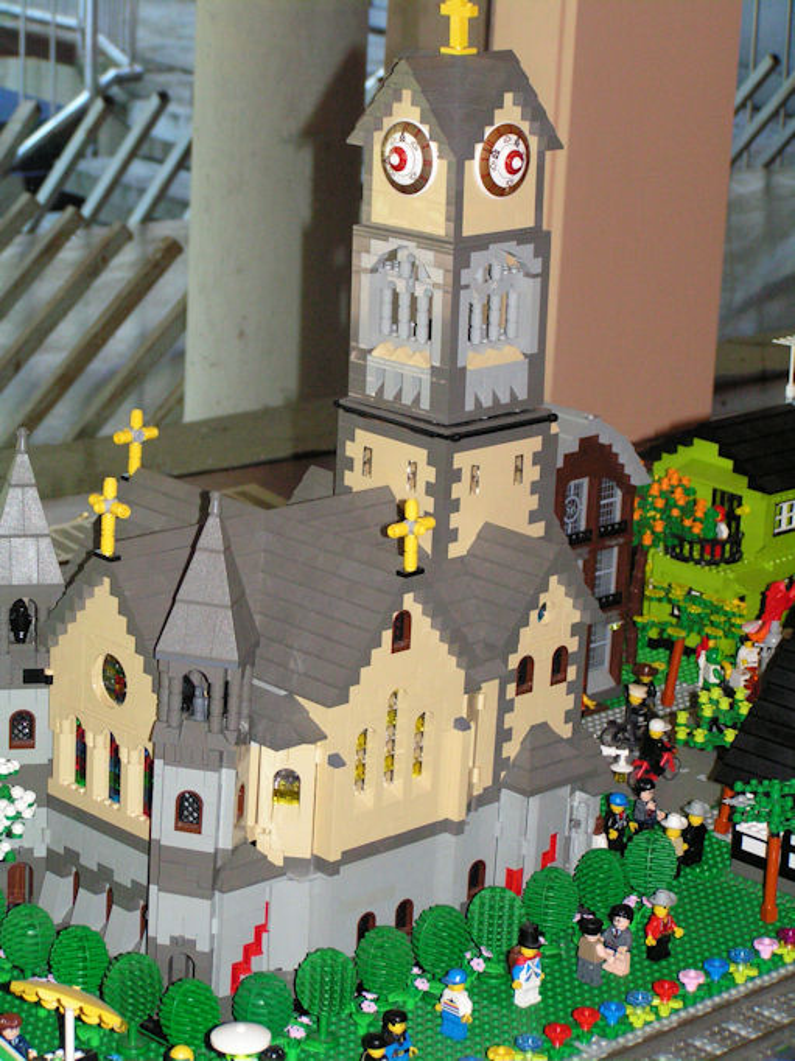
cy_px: 530
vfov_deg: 19.6
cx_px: 398
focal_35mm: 100
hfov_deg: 14.8
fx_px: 3064
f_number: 3.2
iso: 200
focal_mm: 16.6
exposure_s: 1/100
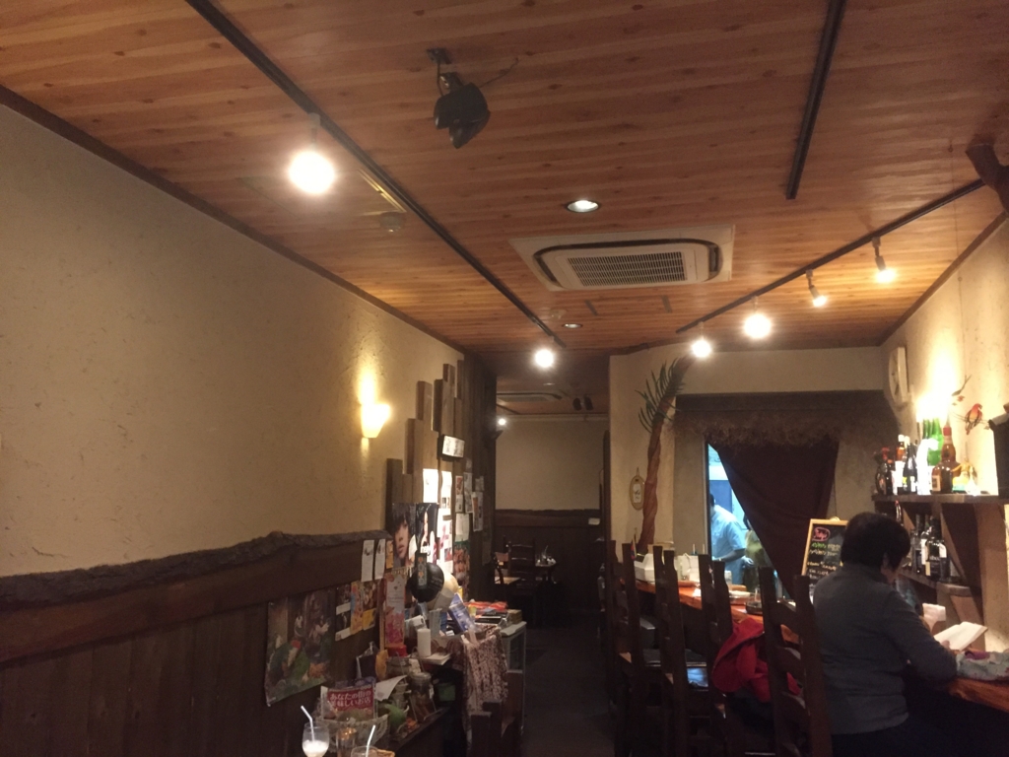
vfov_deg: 48.2
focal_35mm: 29
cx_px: 504
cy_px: 378
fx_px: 845
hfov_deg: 61.7
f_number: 2.2
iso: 400
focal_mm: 4.15
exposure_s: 1/17
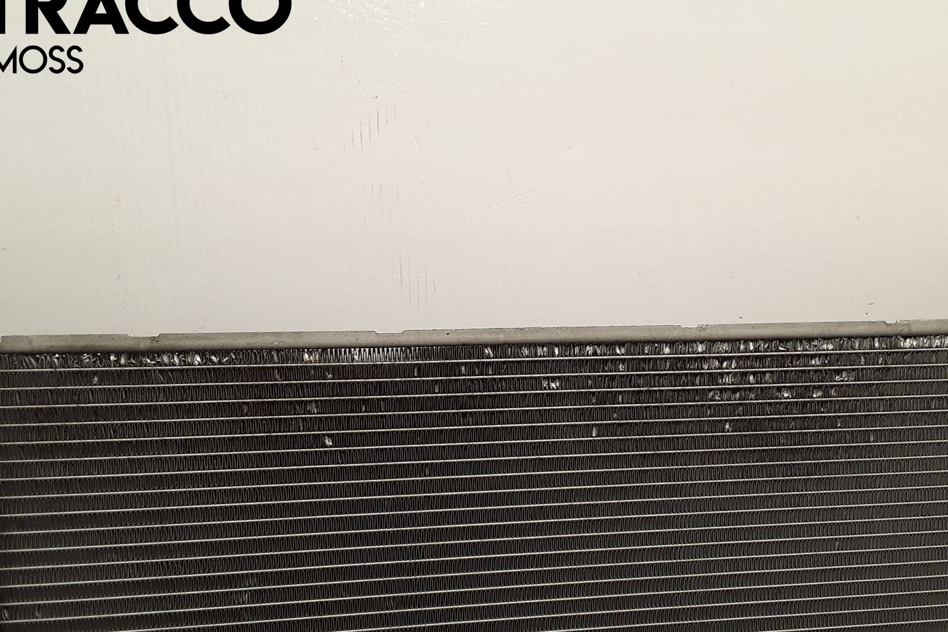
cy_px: 422
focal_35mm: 37
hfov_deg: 51.8
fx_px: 974
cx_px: 532
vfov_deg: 35.6
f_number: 1.9
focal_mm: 2.91
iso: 50
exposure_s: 1/100
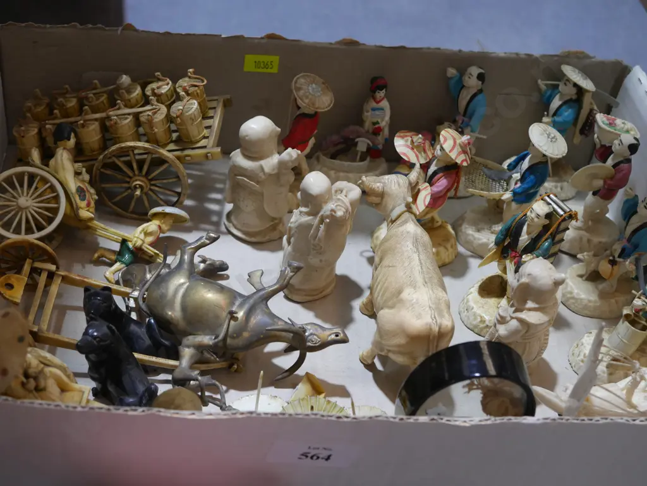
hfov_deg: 32.2
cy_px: 243
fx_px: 1122
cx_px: 324
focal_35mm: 60
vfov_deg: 24.4
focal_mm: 30
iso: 800
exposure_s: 1/60
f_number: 5.4
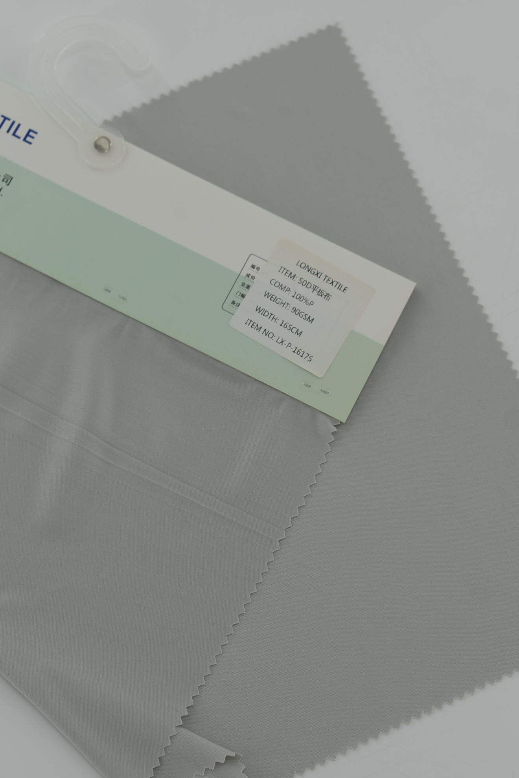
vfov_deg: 26.7
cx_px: 261
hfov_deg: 17.9
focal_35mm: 76
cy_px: 388
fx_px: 1643
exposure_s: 1/320
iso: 100
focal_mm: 50
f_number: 3.5
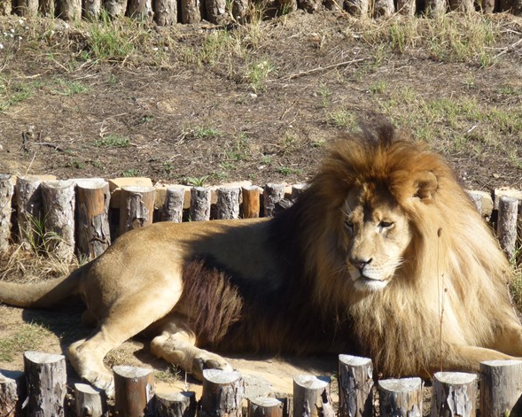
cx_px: 272
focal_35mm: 264
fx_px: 4078
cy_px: 209
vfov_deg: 5.9
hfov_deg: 7.3
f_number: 5.6
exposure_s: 1/250
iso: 100
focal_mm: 44.5
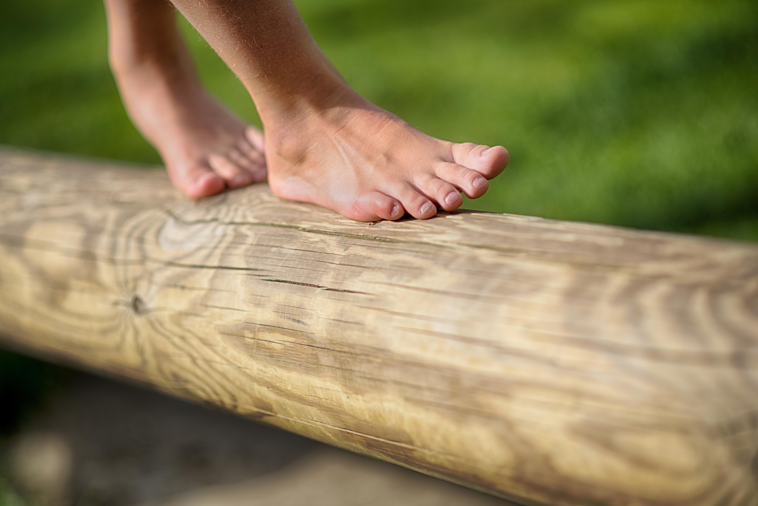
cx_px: 379
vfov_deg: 16.1
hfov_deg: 23.9
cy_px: 253
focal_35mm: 85
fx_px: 1790
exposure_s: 1/1600
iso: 31
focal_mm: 85
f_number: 2.5
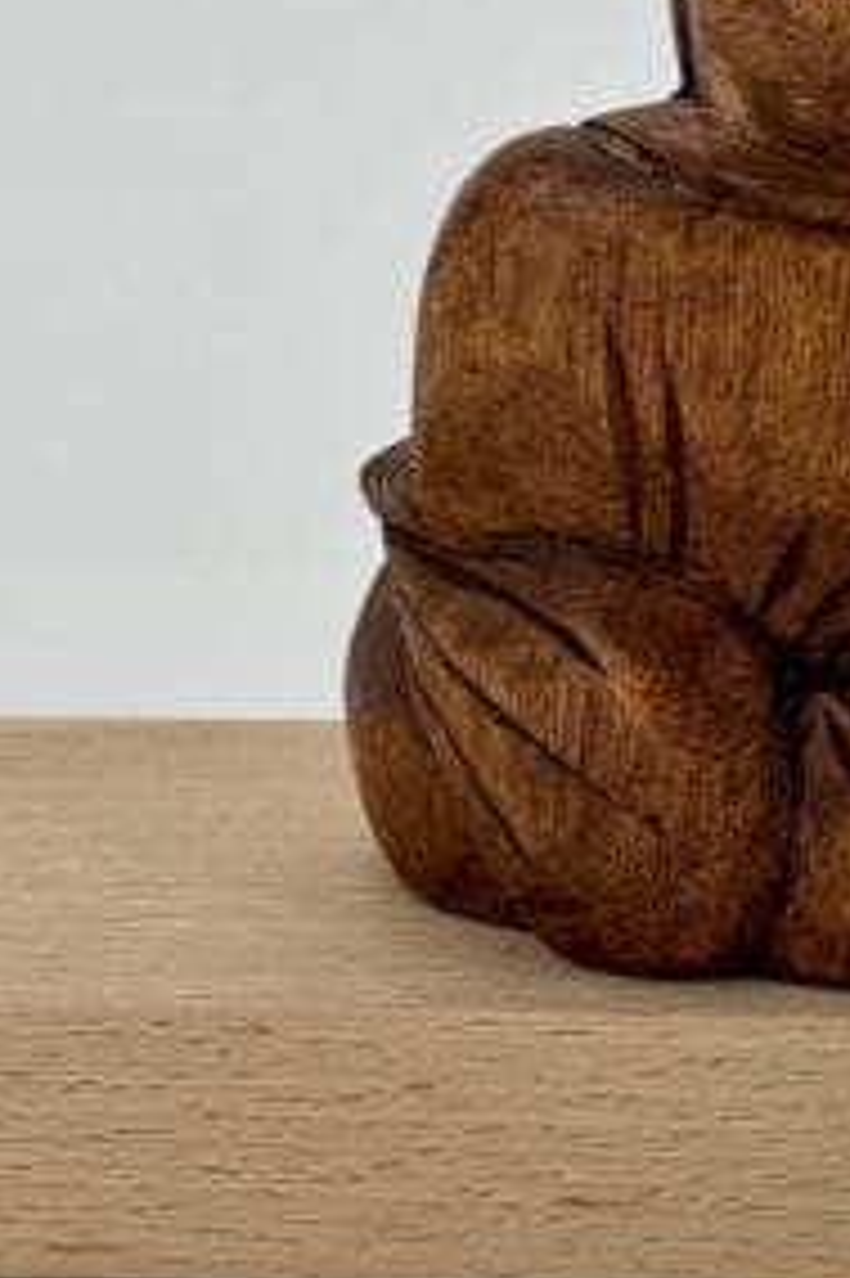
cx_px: 868
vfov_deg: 16.1
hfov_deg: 10.7
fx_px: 4503
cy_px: 502
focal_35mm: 127
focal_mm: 5.96
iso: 32
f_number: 1.6
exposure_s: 1/880
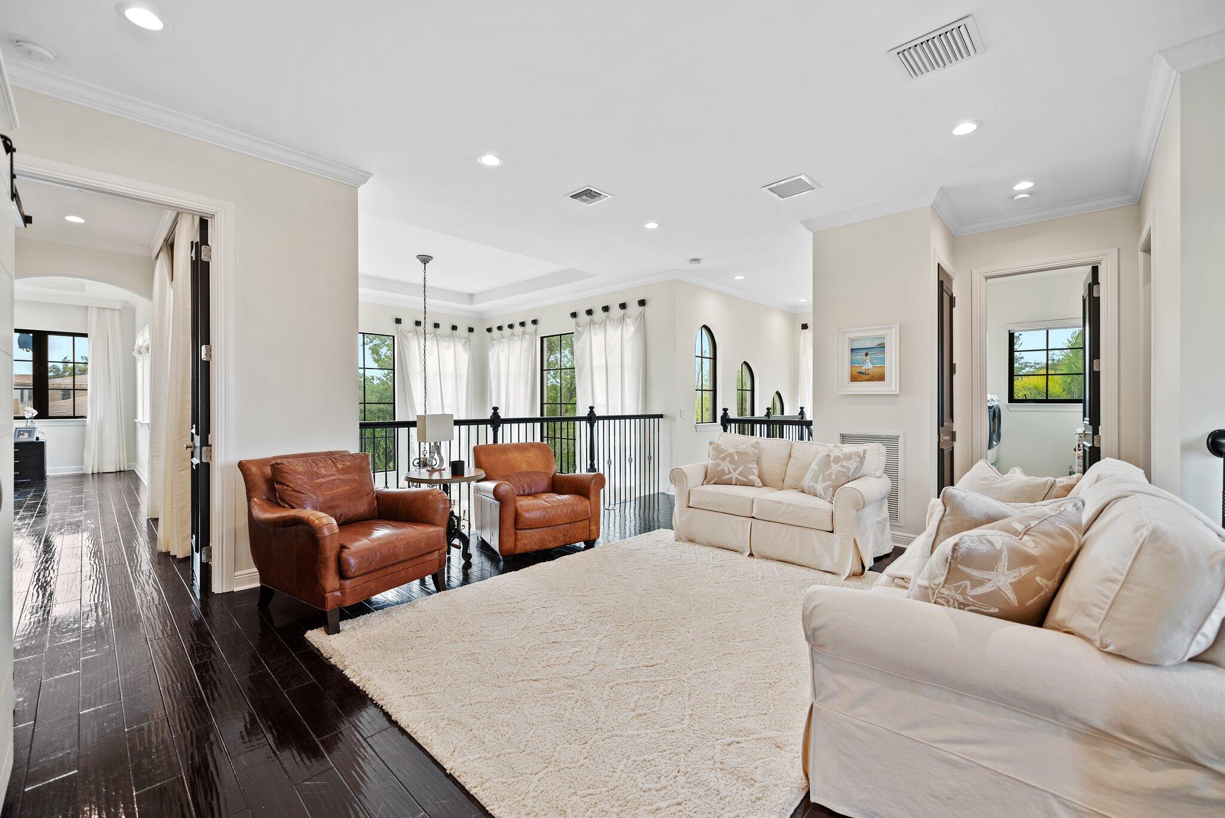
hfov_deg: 104.2
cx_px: 612
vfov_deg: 81.3
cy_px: 409
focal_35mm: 14
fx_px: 477
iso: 125
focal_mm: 14
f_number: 2.8
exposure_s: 1/13
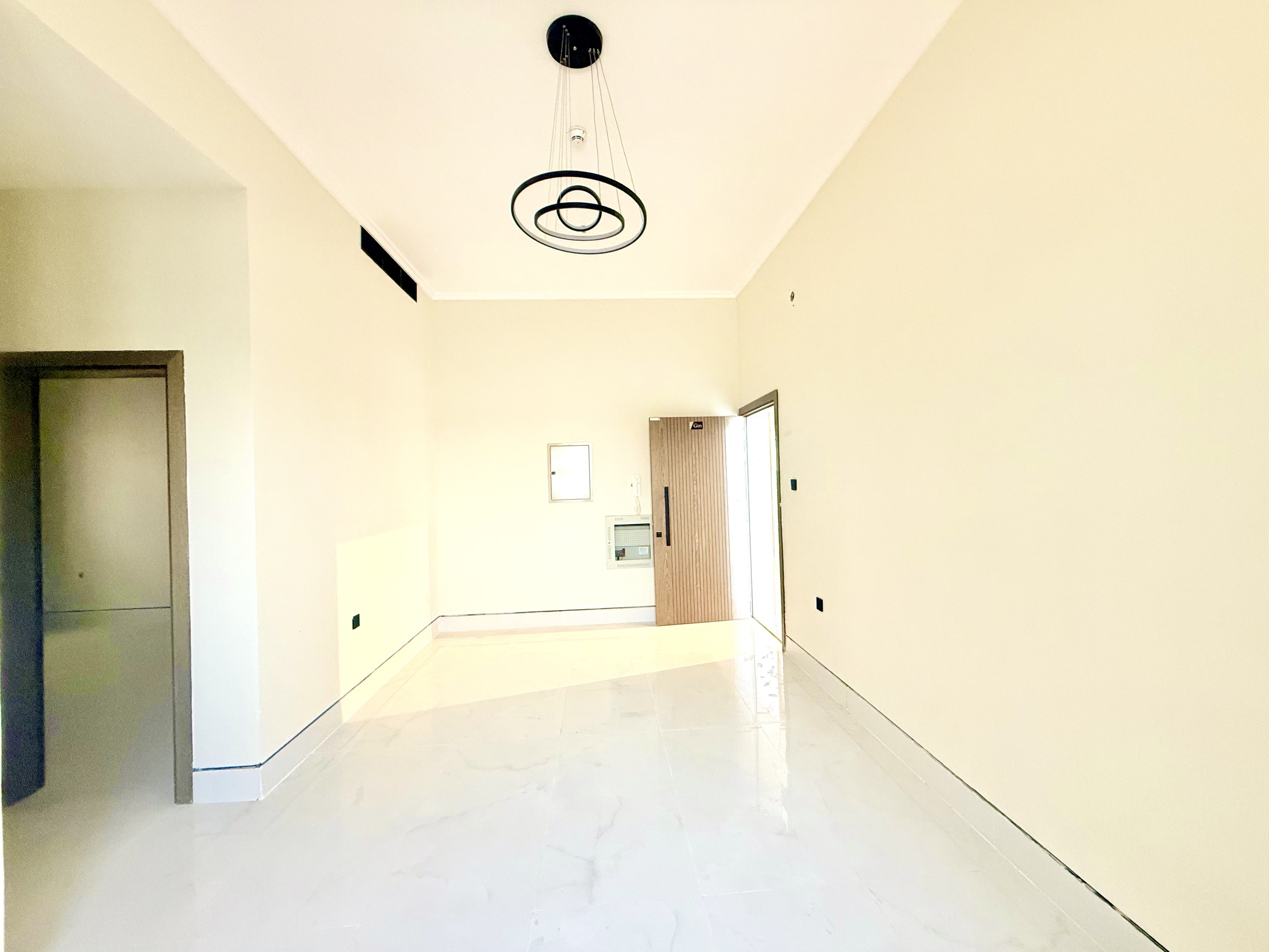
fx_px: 513
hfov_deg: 102.1
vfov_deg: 85.7
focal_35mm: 14
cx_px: 634
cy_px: 476
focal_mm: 2.22
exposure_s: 1/60
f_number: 2.2
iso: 400
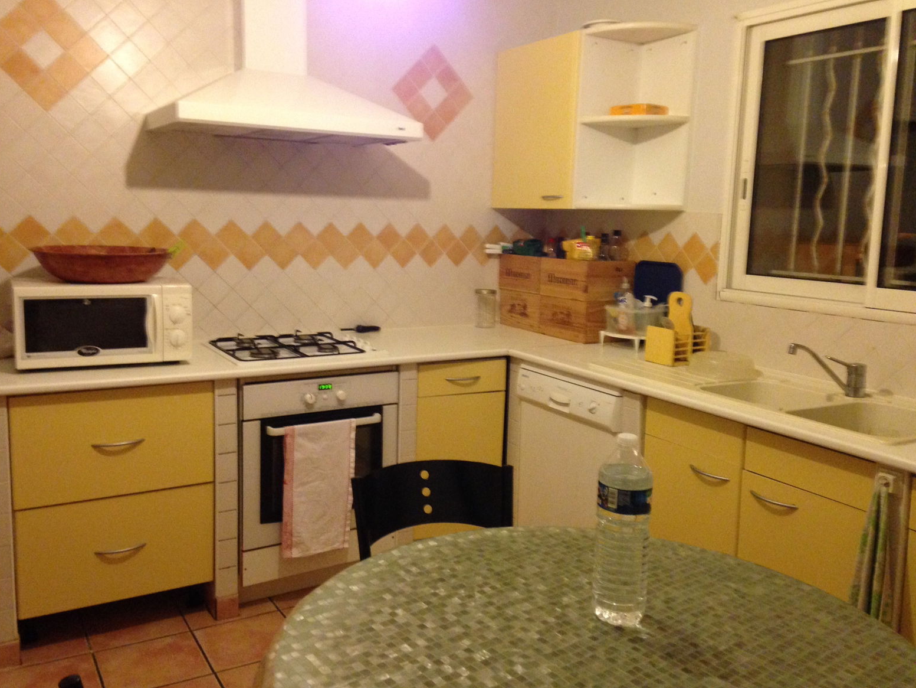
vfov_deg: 41.8
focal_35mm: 34
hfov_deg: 53.9
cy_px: 335
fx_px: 900
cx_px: 445
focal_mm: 4.12
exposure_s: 1/15
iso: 400
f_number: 2.4
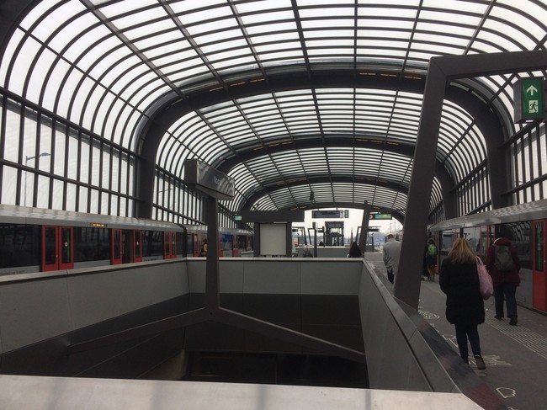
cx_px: 274
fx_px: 458
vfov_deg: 48.2
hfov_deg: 61.7
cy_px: 205
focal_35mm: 29
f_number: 2.2
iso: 32
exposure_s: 1/436
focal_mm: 4.15
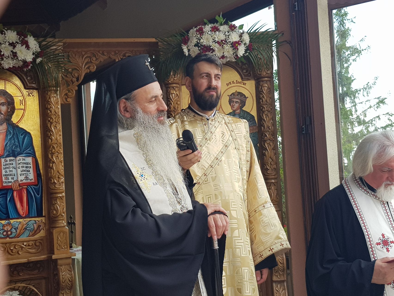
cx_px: 197
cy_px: 148
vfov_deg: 53.1
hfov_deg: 67.3
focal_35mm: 26
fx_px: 296
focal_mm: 4.2
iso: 40
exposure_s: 1/364
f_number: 1.7
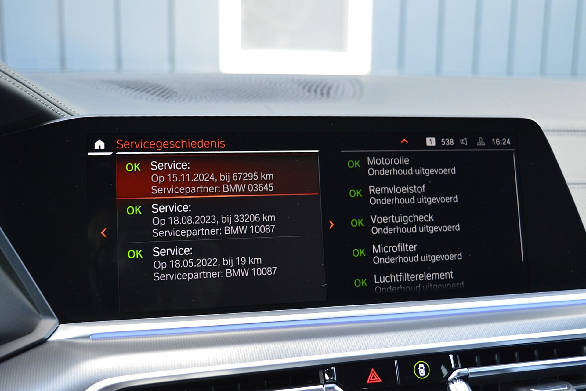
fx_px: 635
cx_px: 293
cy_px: 196
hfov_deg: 49.6
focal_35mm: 39
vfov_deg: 34.2
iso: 800
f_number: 4.5
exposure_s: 1/60
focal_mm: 26
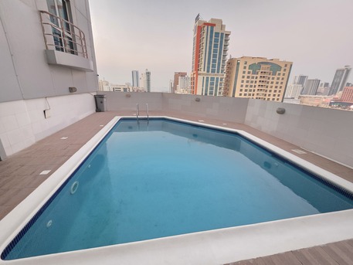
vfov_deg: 89.9
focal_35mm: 13
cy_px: 132
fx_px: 133
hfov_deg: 106.2
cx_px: 176
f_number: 1.9
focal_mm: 2.2
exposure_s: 1/50
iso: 1250
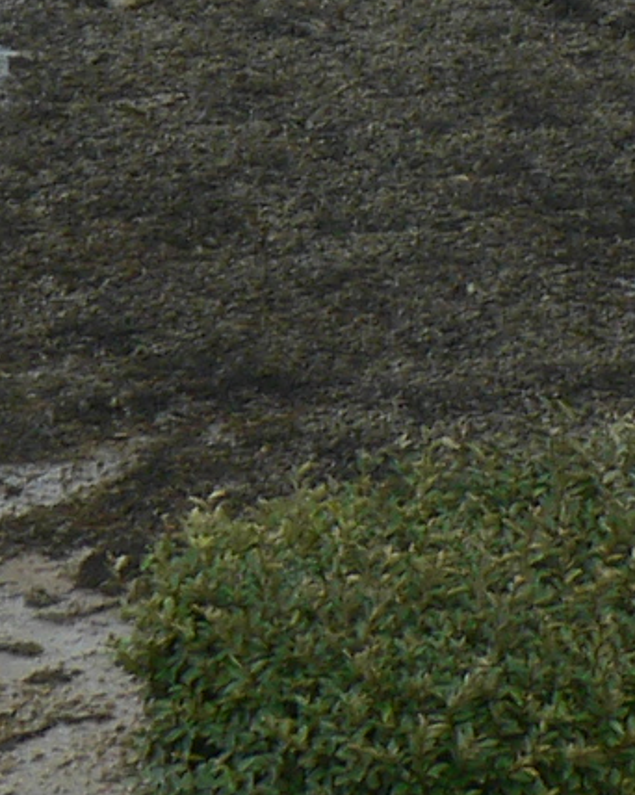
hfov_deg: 5.4
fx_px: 6723
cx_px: 201
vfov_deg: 6.6
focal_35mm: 286
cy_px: -674
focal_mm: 8.2
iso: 80
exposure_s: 1/320
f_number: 4
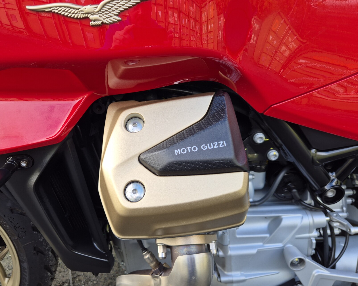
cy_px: 140
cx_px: 162
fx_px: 297
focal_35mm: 28
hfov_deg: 62.1
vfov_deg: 51.5
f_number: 1.8
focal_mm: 5.4
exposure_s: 1/180
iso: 32
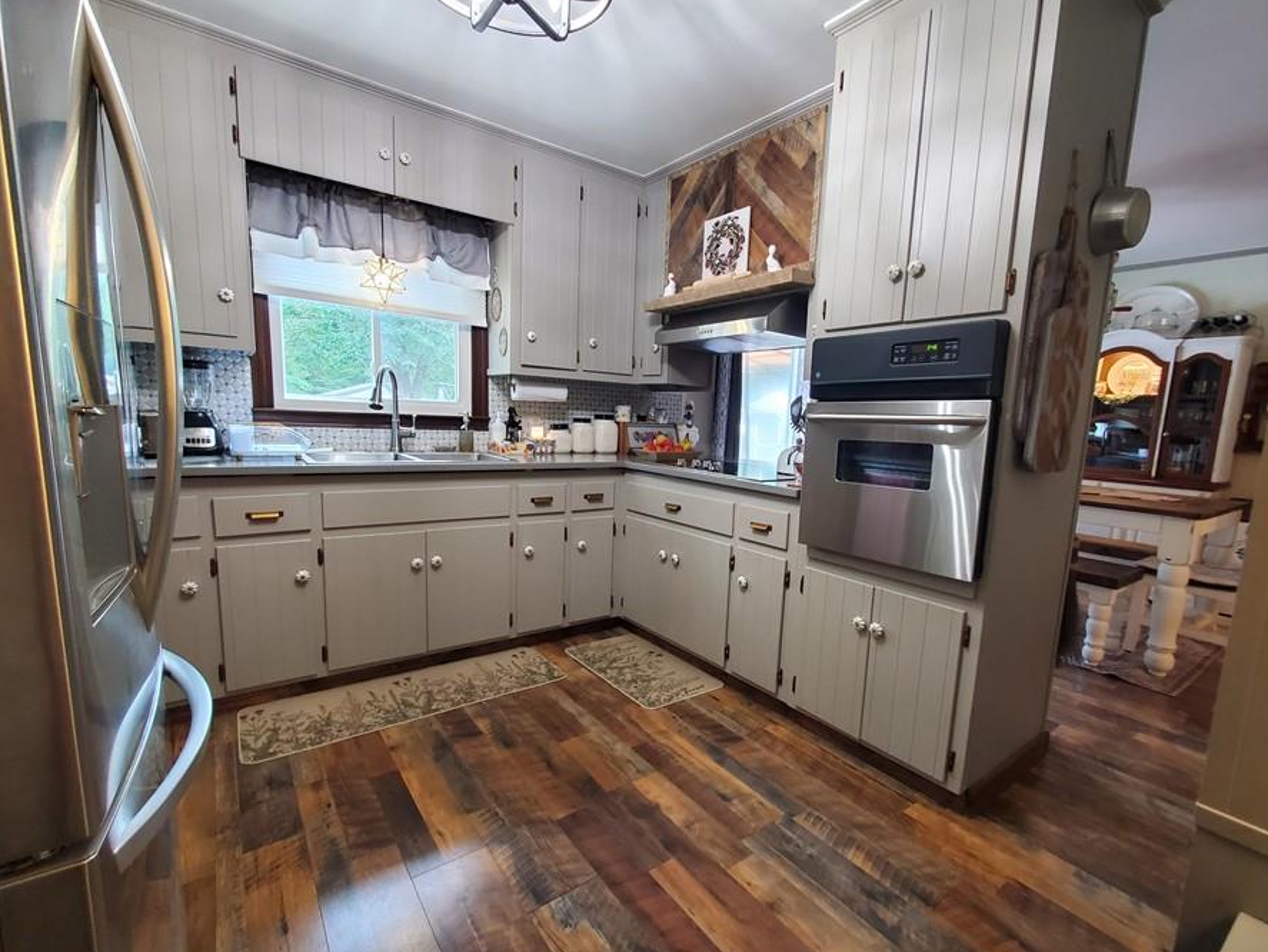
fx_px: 550
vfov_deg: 81.8
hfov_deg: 98.1
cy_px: 482
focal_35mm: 15
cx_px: 660
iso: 400
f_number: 2.2
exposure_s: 1/40
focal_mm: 1.8
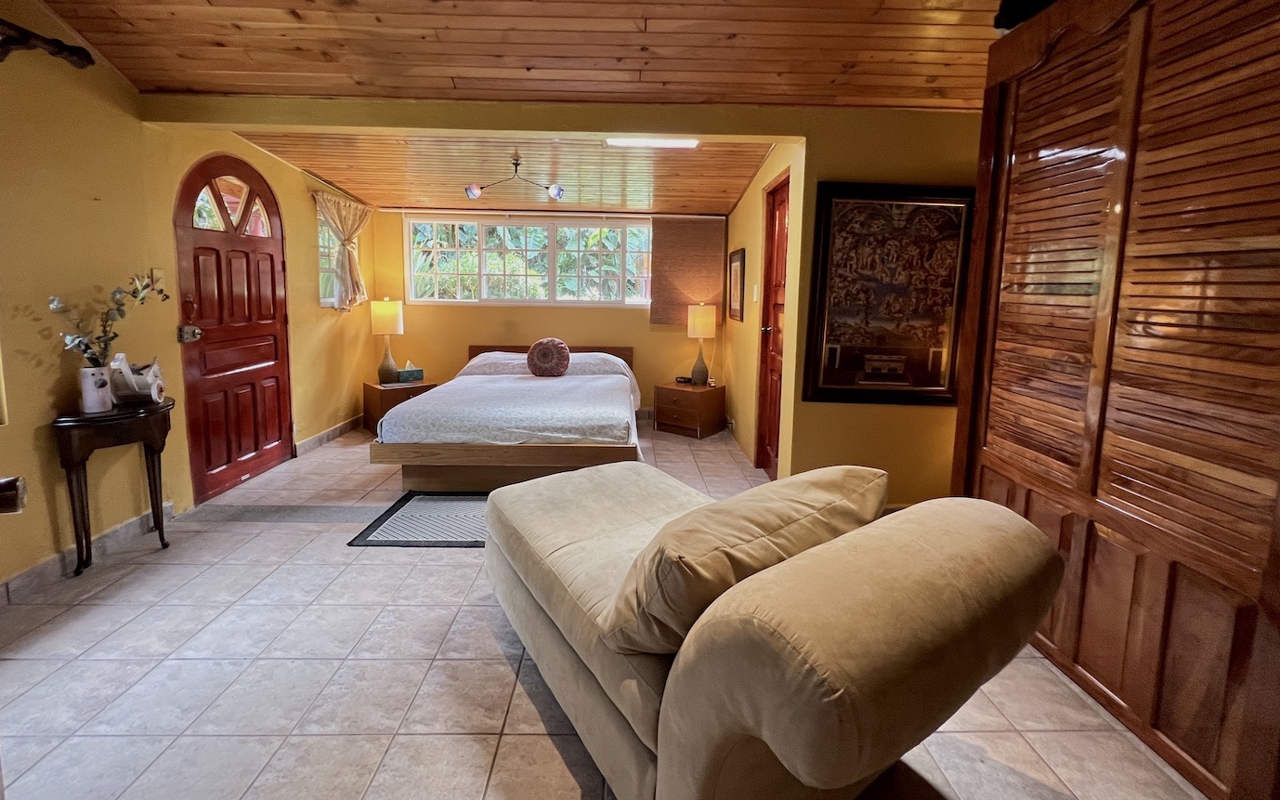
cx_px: 639
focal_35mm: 14
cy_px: 343
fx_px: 488
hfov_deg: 105.3
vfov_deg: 78.2
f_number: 1.8
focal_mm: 1.57
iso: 250
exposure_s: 1/60
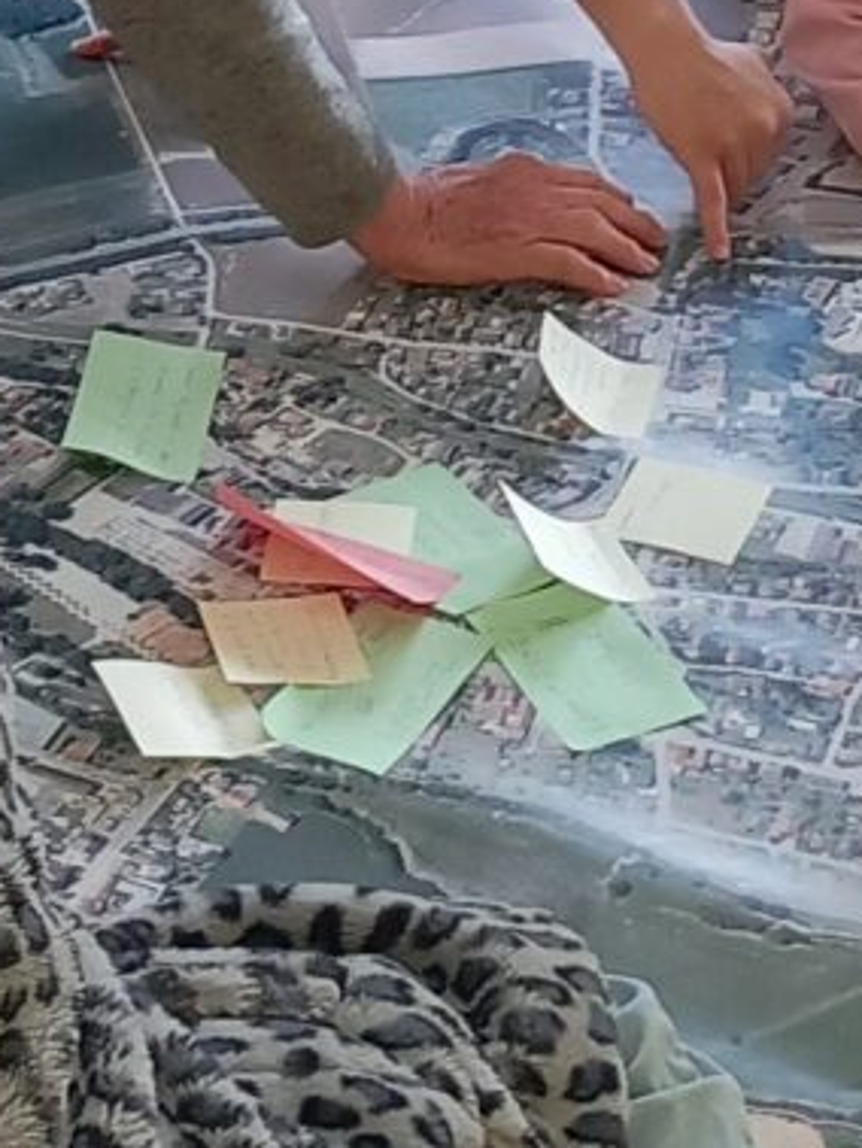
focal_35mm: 137
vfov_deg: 14.1
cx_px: 300
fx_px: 4544
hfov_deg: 10.8
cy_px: -115
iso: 80
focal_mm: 4
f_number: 1.8
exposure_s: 1/50
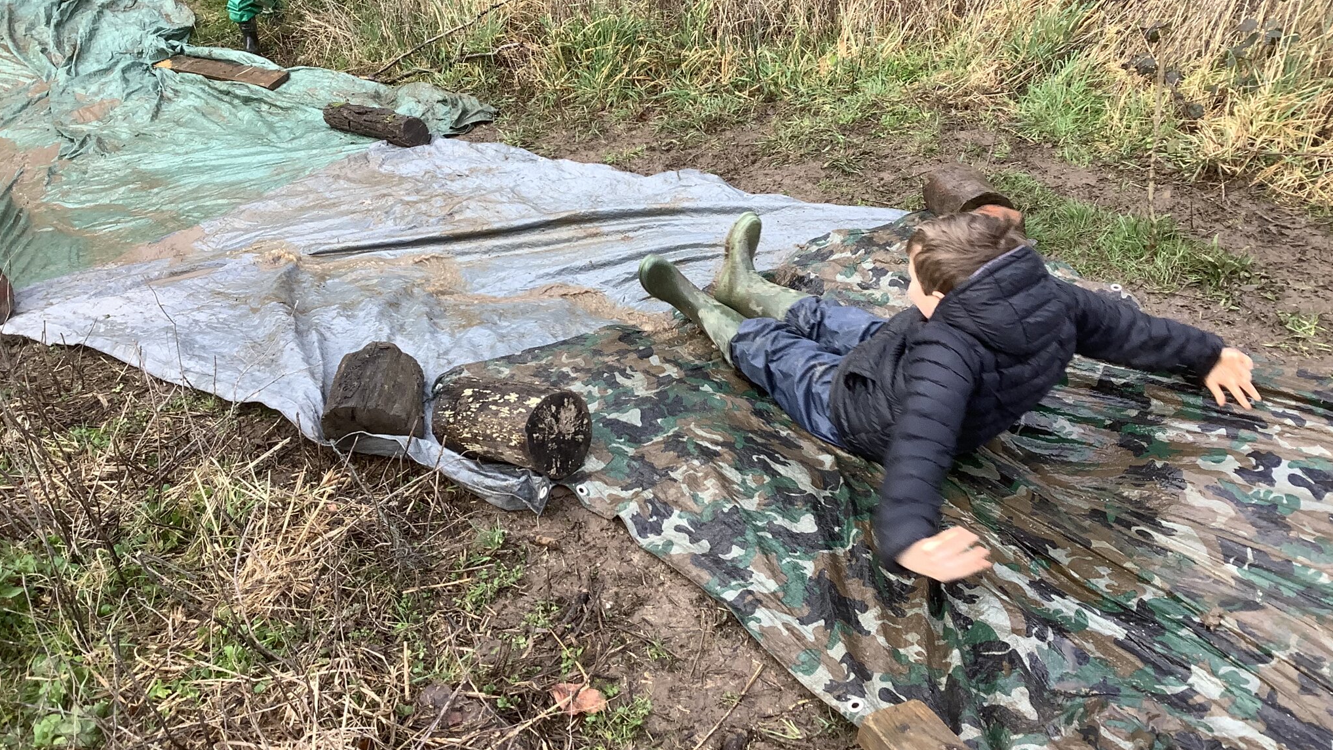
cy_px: 292
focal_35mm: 34
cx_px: 669
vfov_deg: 34.5
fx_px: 1202
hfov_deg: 58.0
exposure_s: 1/120
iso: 40
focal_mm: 3.3
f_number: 2.4
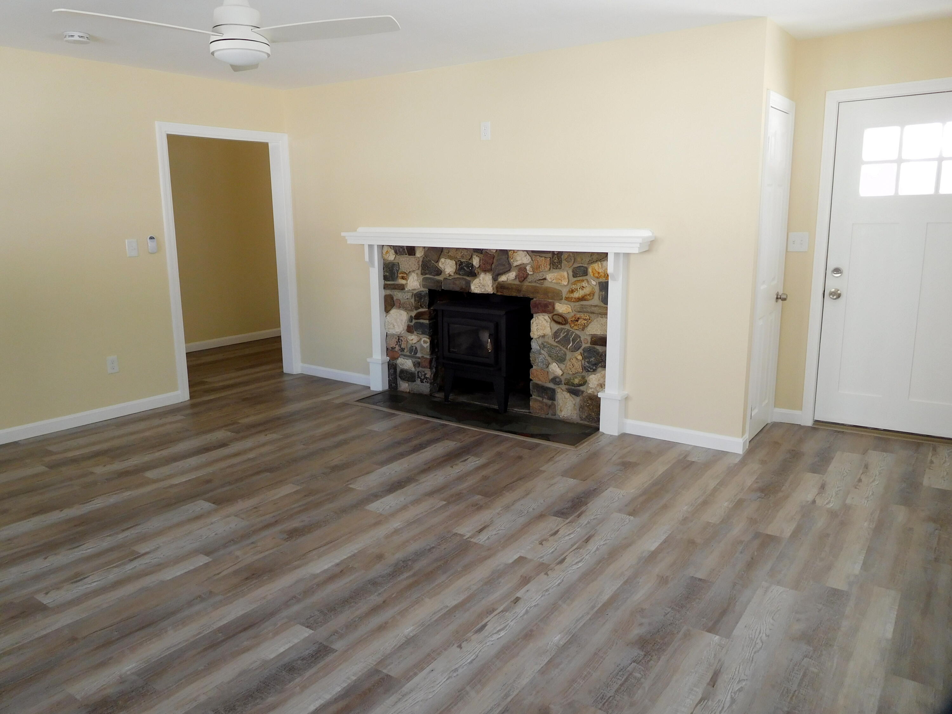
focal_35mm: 25
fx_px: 688
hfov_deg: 69.4
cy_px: 357
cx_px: 476
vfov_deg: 54.9
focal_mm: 4.5
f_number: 3.4
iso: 125
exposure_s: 1/40
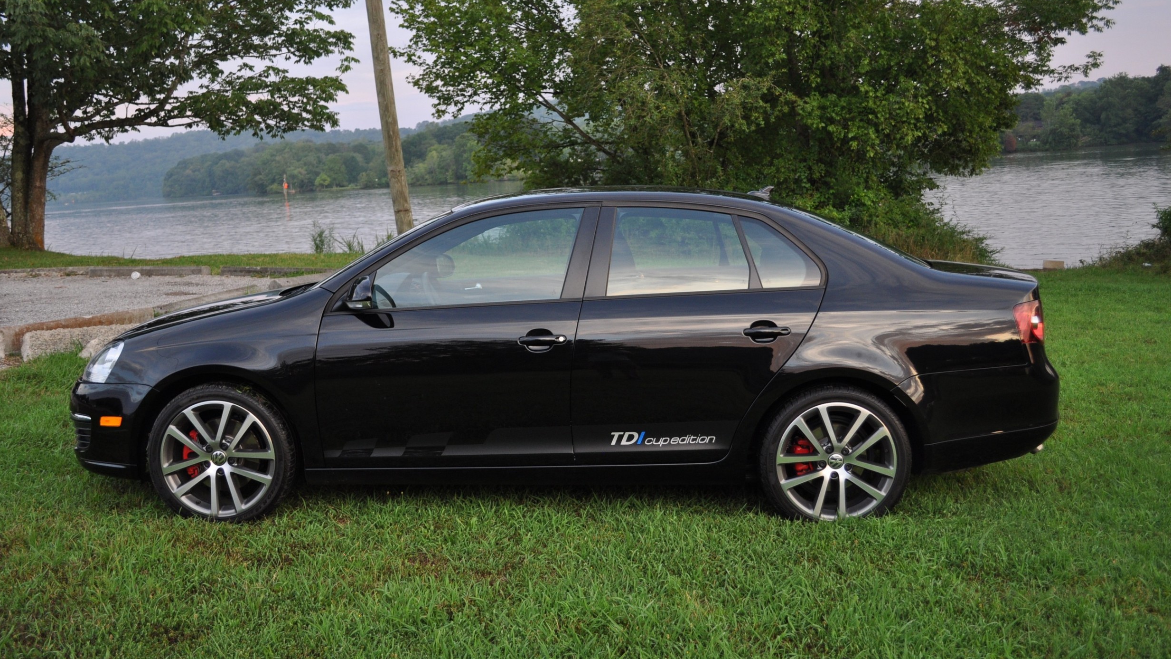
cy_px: 297
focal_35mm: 35
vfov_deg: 33.7
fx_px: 1087
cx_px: 586
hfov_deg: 56.6
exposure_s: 1/60
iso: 450
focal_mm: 22
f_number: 4
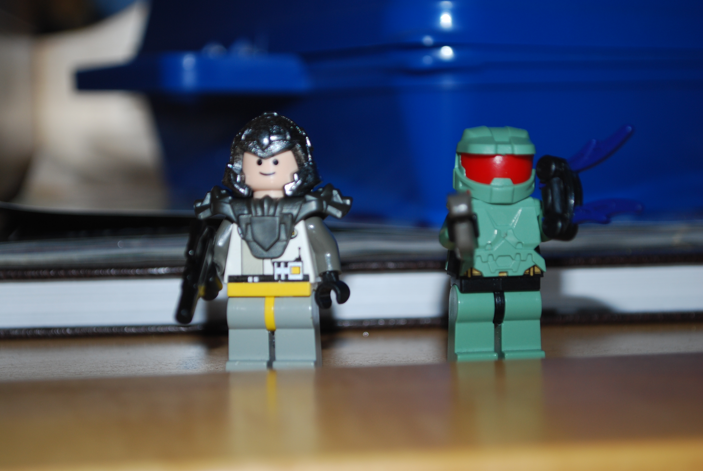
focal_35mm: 72
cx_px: 352
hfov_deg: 28.0
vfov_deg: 19.0
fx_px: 1408
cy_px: 236
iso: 200
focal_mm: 48
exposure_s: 1/60
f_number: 5.6
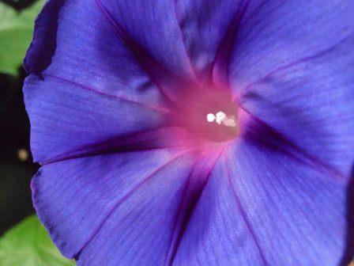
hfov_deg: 47.9
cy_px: 133
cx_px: 177
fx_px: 399
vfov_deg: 36.8
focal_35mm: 39
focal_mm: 6.9
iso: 1600
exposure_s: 1/800
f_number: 12.1
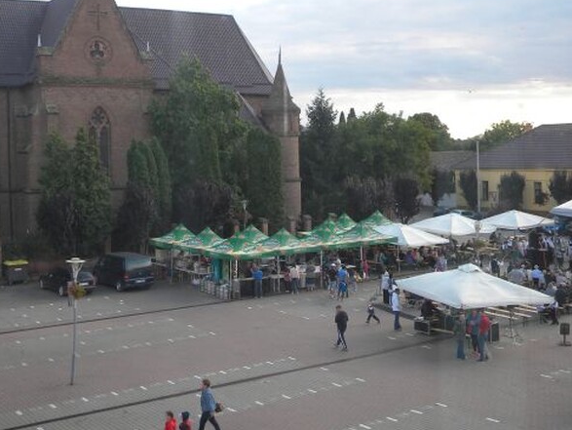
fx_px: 761
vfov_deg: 31.4
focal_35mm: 46
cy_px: 160
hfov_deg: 41.2
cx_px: 269
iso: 80
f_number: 3.7
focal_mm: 6.4
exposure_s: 1/118
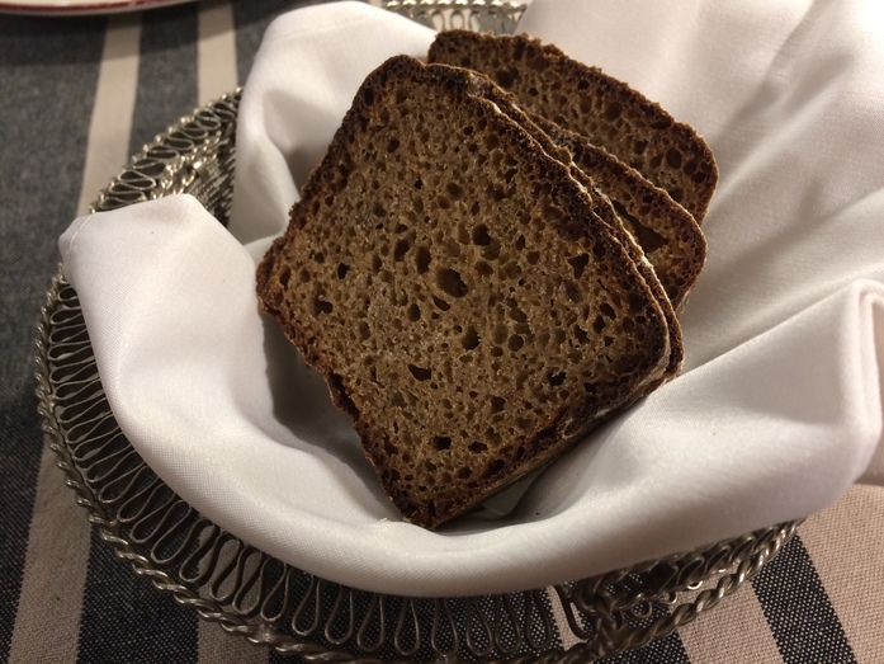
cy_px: 332
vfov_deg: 48.2
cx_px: 442
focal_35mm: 29
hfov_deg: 61.7
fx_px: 741
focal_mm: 4.15
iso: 160
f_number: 2.2
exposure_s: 1/33
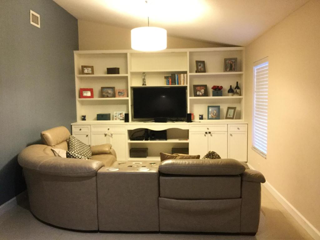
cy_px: 120
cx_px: 160
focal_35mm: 31
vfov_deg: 45.4
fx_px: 287
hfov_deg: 58.4
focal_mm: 3.3
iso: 200
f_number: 2.4
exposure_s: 1/30
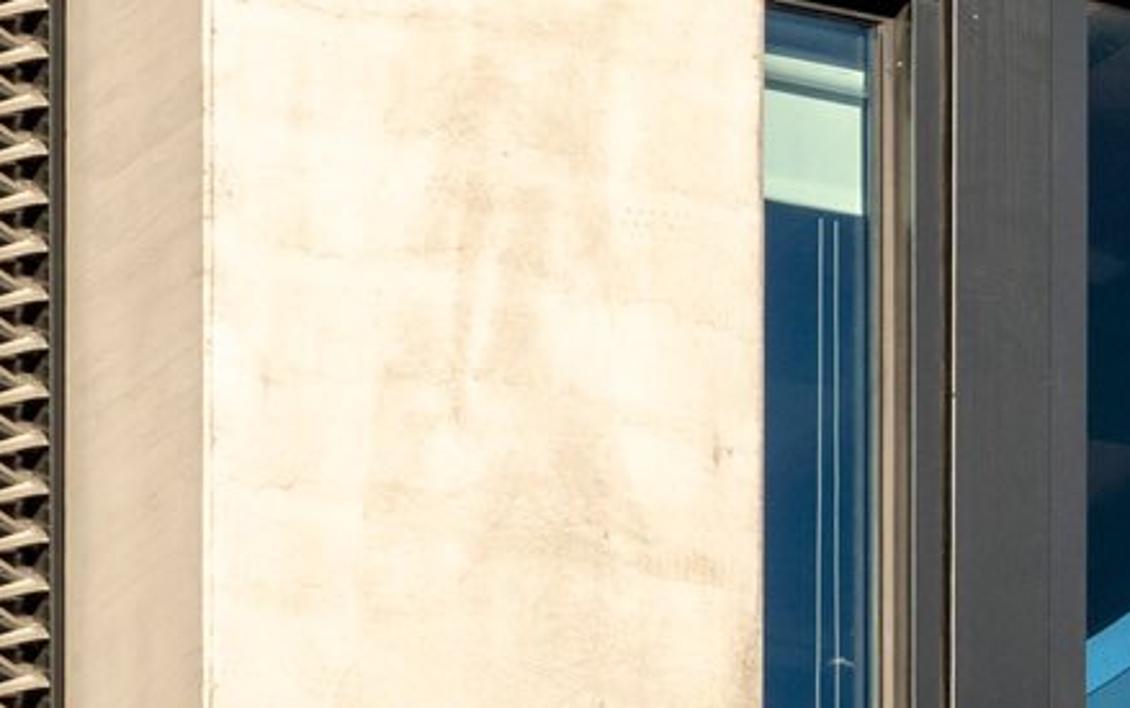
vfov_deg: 0.8
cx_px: 1974
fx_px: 53620
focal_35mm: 1740
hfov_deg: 1.2
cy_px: 497
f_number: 13
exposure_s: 1/320
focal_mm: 300
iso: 400
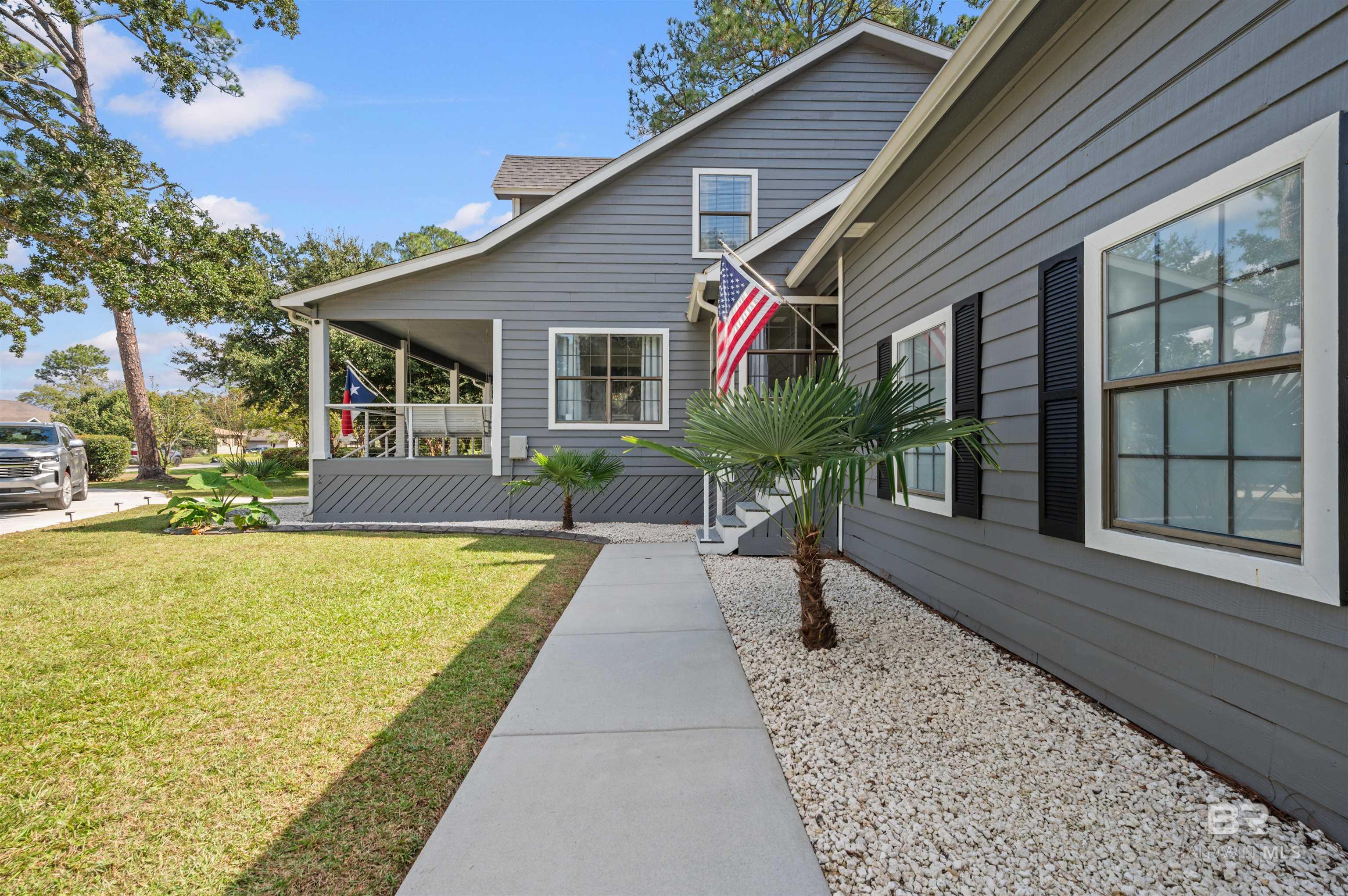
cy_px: 448
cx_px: 674
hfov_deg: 98.6
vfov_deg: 75.4
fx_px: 580
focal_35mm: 16
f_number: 10
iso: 125
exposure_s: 1/50
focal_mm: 15.5
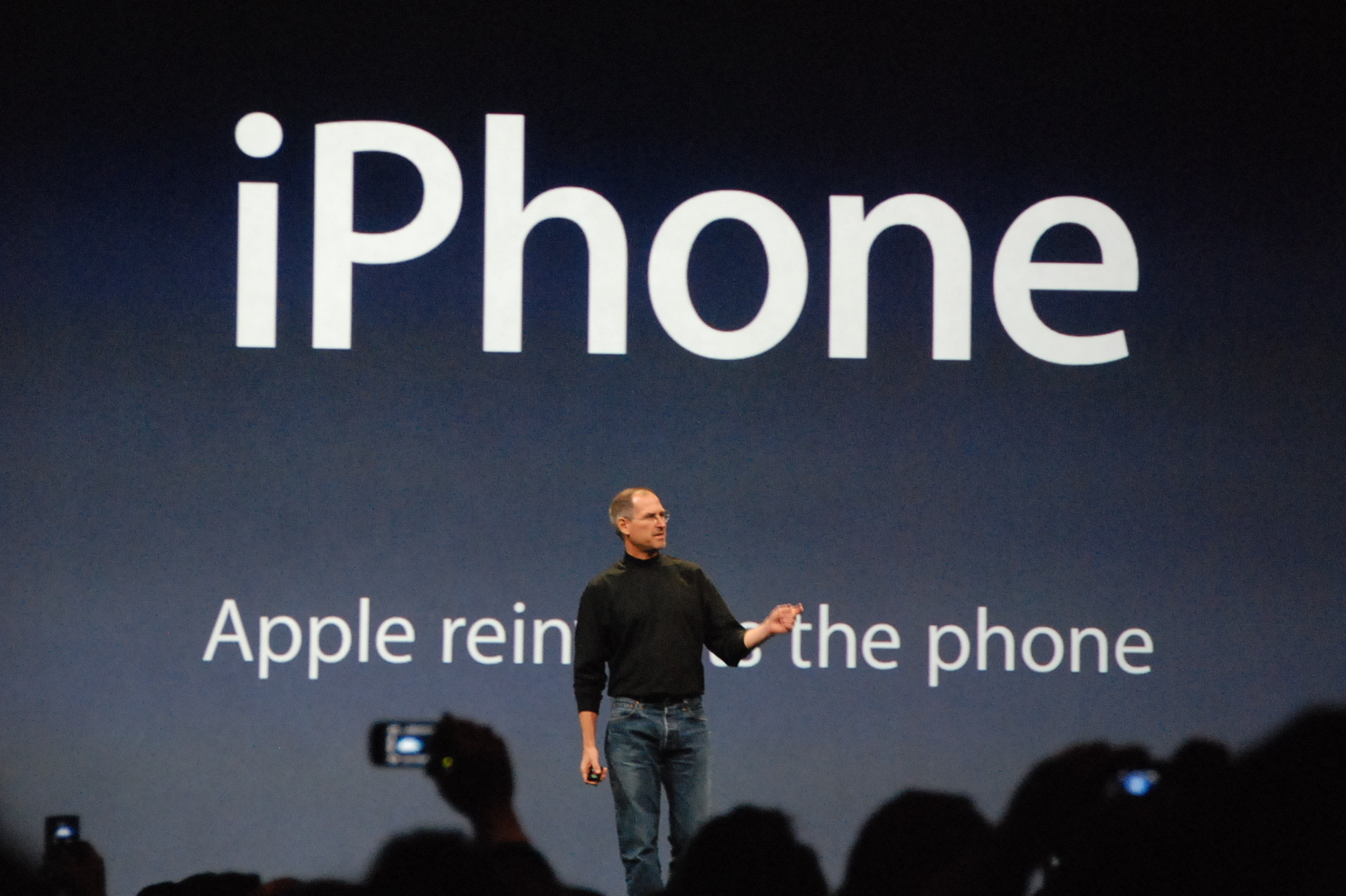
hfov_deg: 12.2
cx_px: 673
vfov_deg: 8.2
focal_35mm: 168
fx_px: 6279
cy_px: 448
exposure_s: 1/60
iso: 1600
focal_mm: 112
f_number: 5.6
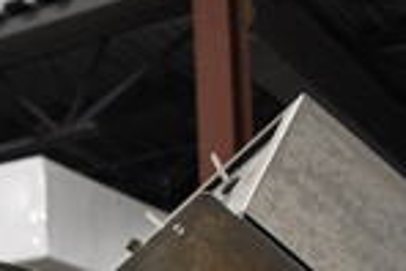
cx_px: -272
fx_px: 1253
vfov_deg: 11.2
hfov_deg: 16.2
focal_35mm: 111
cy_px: 545
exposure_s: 1/125
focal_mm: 18
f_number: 3.5
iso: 2000
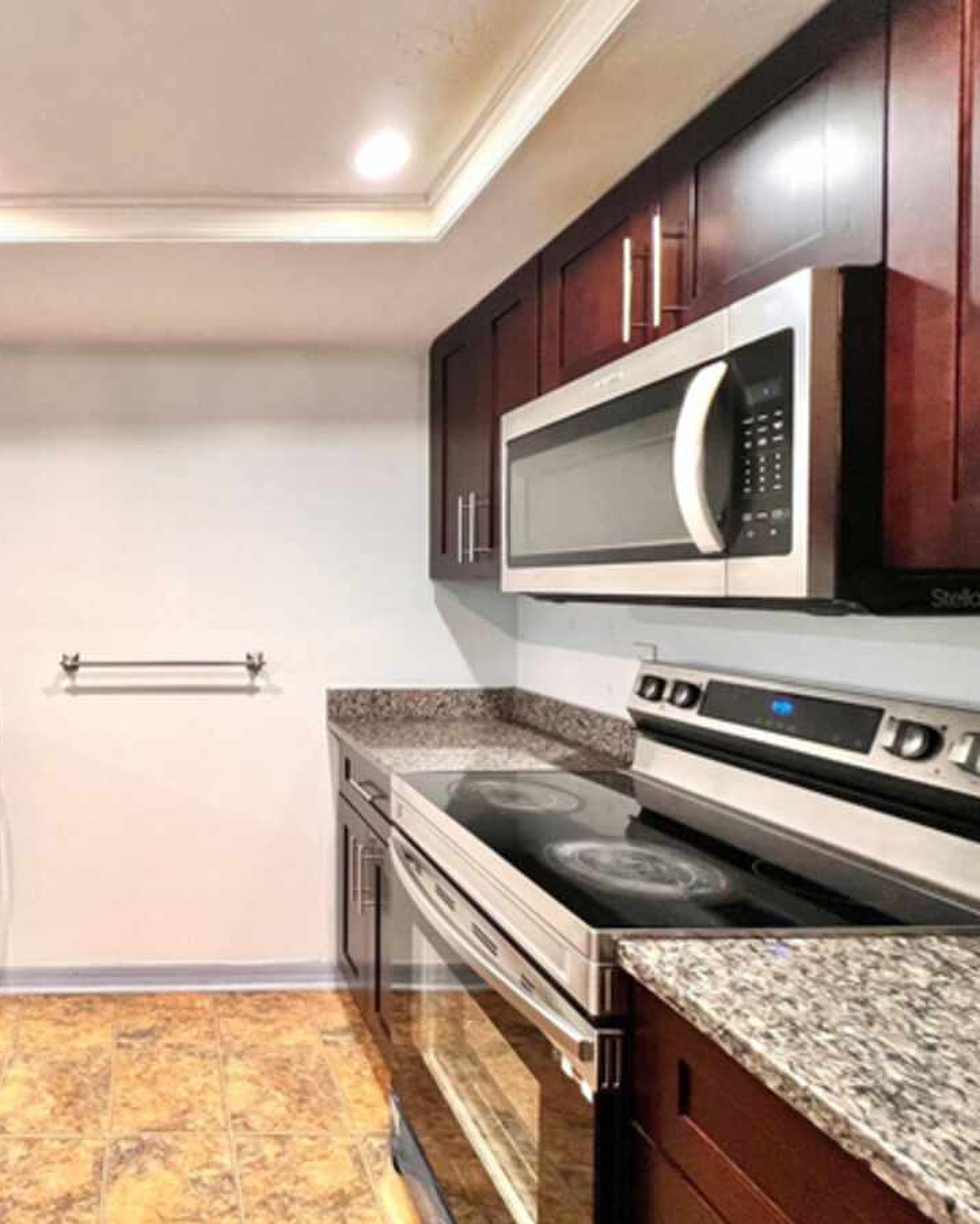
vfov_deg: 86.3
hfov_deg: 65.5
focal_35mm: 18
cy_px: 597
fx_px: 652
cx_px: 166
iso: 250
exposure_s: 1/60
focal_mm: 1.57
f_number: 1.8
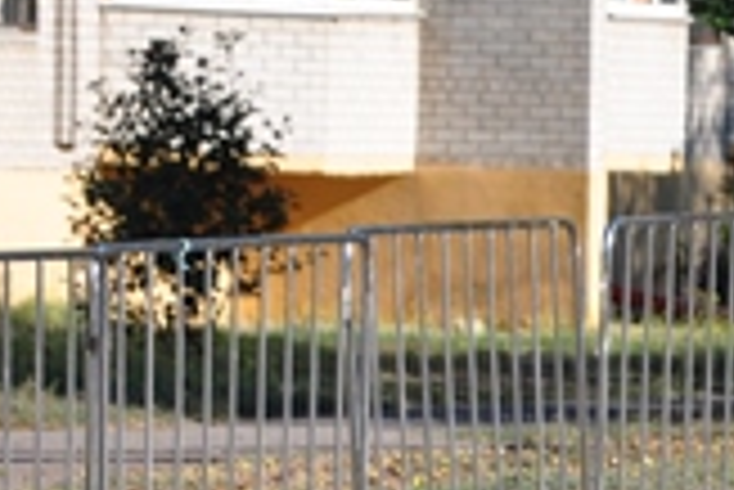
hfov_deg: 3.5
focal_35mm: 580
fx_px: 11833
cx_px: 892
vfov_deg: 2.4
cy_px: 537
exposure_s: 1/1000
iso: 400
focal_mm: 105
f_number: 6.3
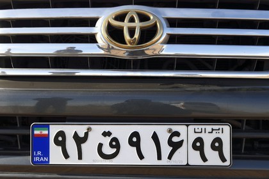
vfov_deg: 31.9
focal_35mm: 42
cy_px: 90
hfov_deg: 46.4
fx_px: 314
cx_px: 134
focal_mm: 42
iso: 200
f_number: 7.1
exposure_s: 1/200
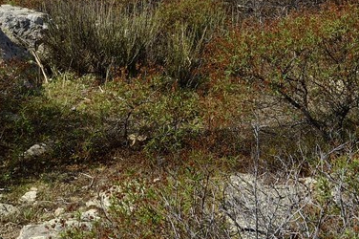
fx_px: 1016
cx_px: 196
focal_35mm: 102
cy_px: -221
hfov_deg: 20.0
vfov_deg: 12.1
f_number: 13
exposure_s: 1/250
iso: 200
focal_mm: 24
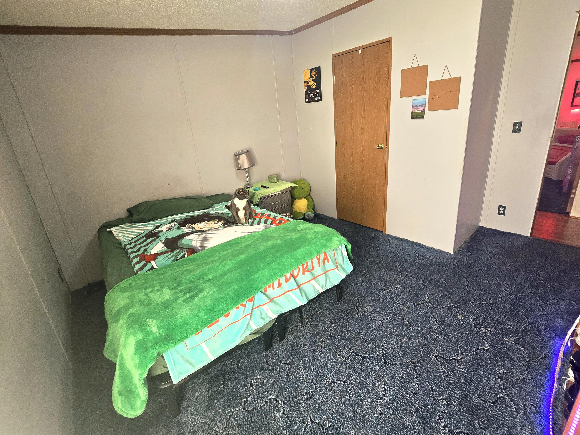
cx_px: 303
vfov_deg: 85.6
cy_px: 207
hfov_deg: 102.0
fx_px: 235
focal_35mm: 14
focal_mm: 2.2
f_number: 2.2
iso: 200
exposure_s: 1/60.2
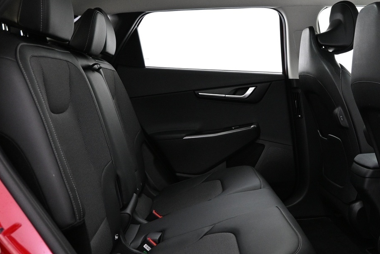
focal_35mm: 43
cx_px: 258
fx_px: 454
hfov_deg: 44.7
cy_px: 133
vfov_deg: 31.2
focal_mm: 16
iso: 1600
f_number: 3.5
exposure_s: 1/30
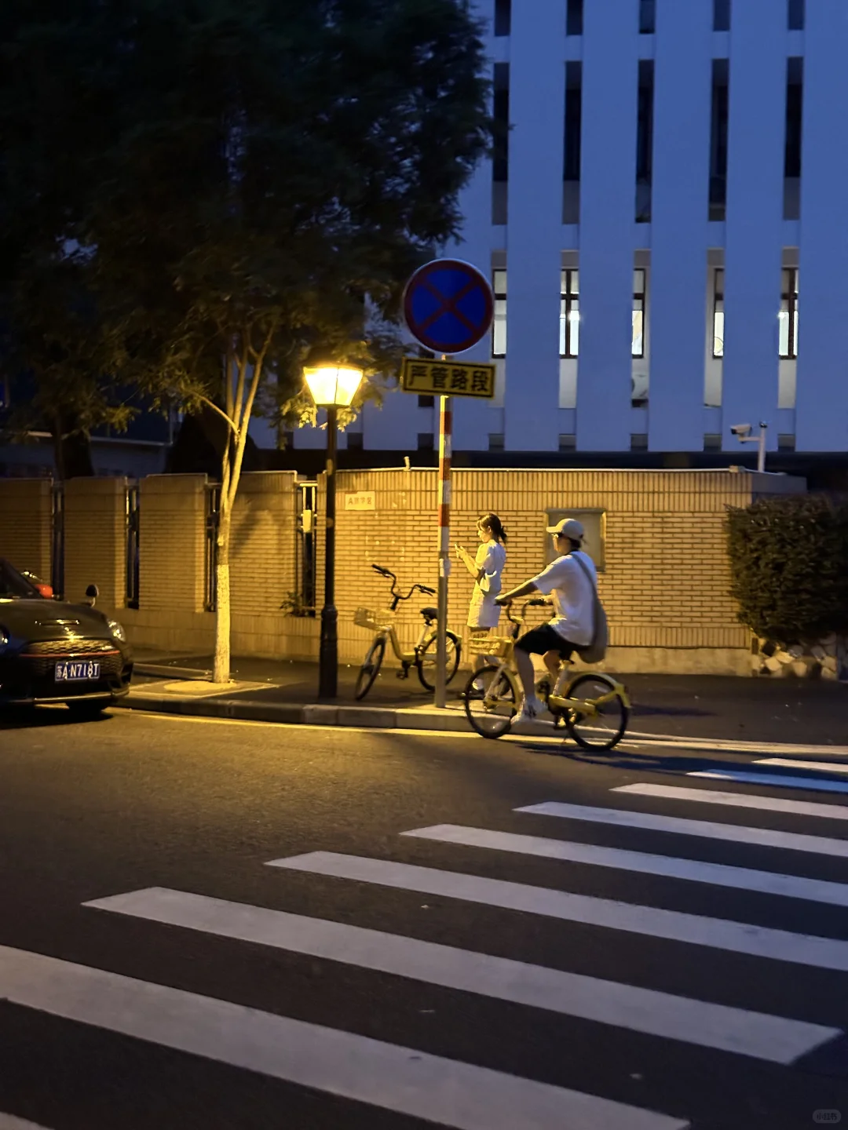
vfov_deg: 39.7
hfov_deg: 30.3
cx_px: 424
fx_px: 1568
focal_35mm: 48
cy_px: 565
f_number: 1.78
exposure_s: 1/20
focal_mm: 6.86
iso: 800
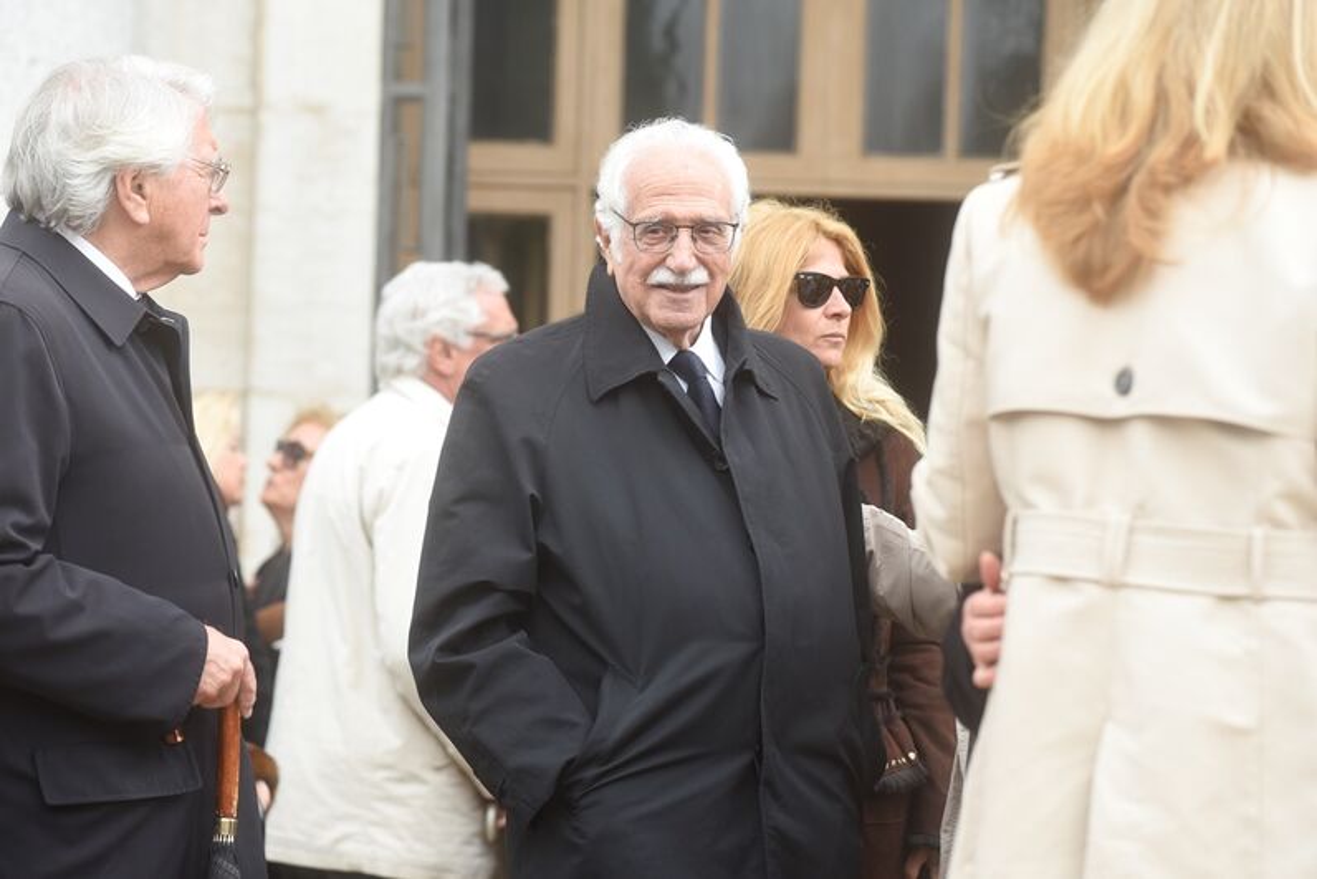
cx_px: 658
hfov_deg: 12.8
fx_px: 5854
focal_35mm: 160
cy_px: 440
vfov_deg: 8.6
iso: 800
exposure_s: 1/640
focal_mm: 160
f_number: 5.6
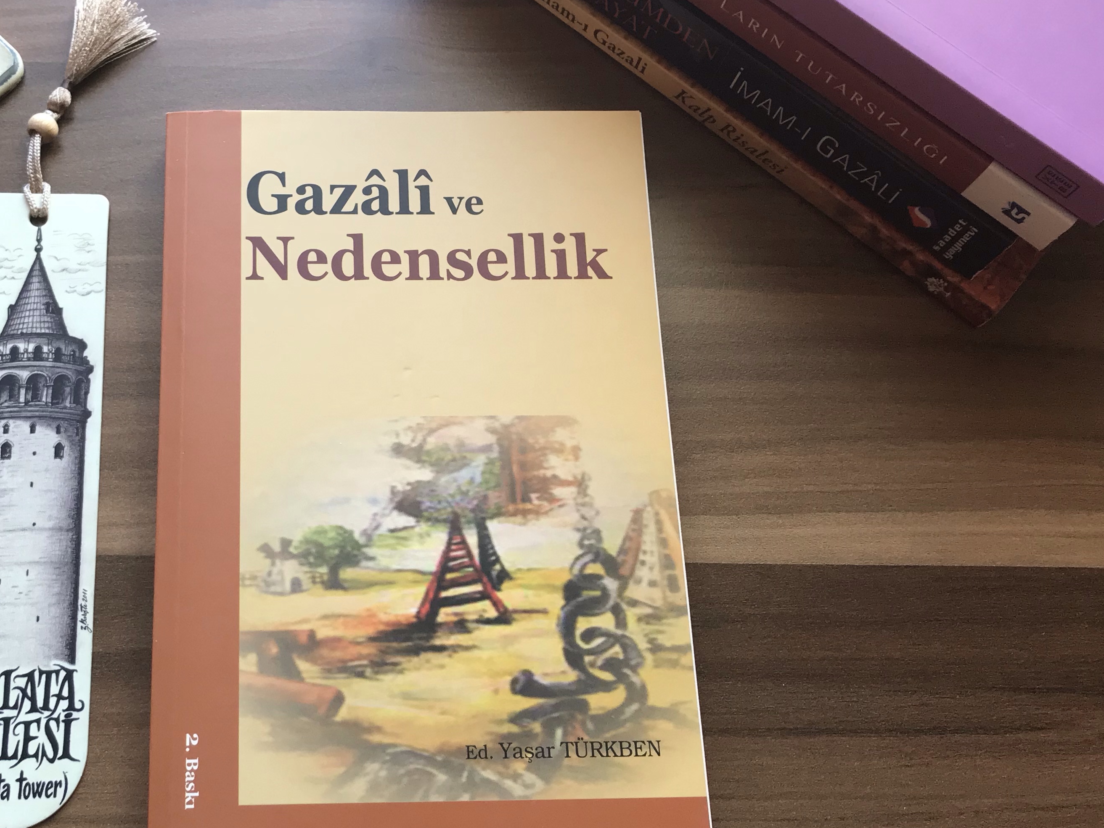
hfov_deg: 43.1
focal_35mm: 43
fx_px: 1371
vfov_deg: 33.6
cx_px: 342
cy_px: 391
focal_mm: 3.99
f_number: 1.8
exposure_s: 1/100
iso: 32
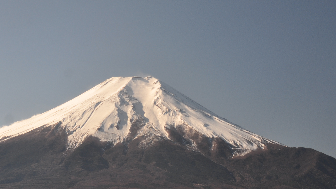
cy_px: 115
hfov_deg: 22.4
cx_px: 153
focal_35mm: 95
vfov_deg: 12.7
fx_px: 846
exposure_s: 1/200
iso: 200
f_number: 7.1
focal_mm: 36
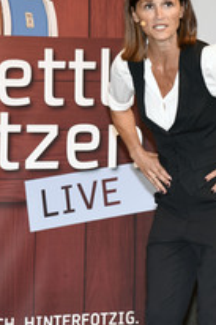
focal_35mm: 230
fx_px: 2073
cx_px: 266
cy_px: 117
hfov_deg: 5.9
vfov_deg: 9.0
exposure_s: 1/125
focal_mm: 105
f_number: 6.3
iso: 640
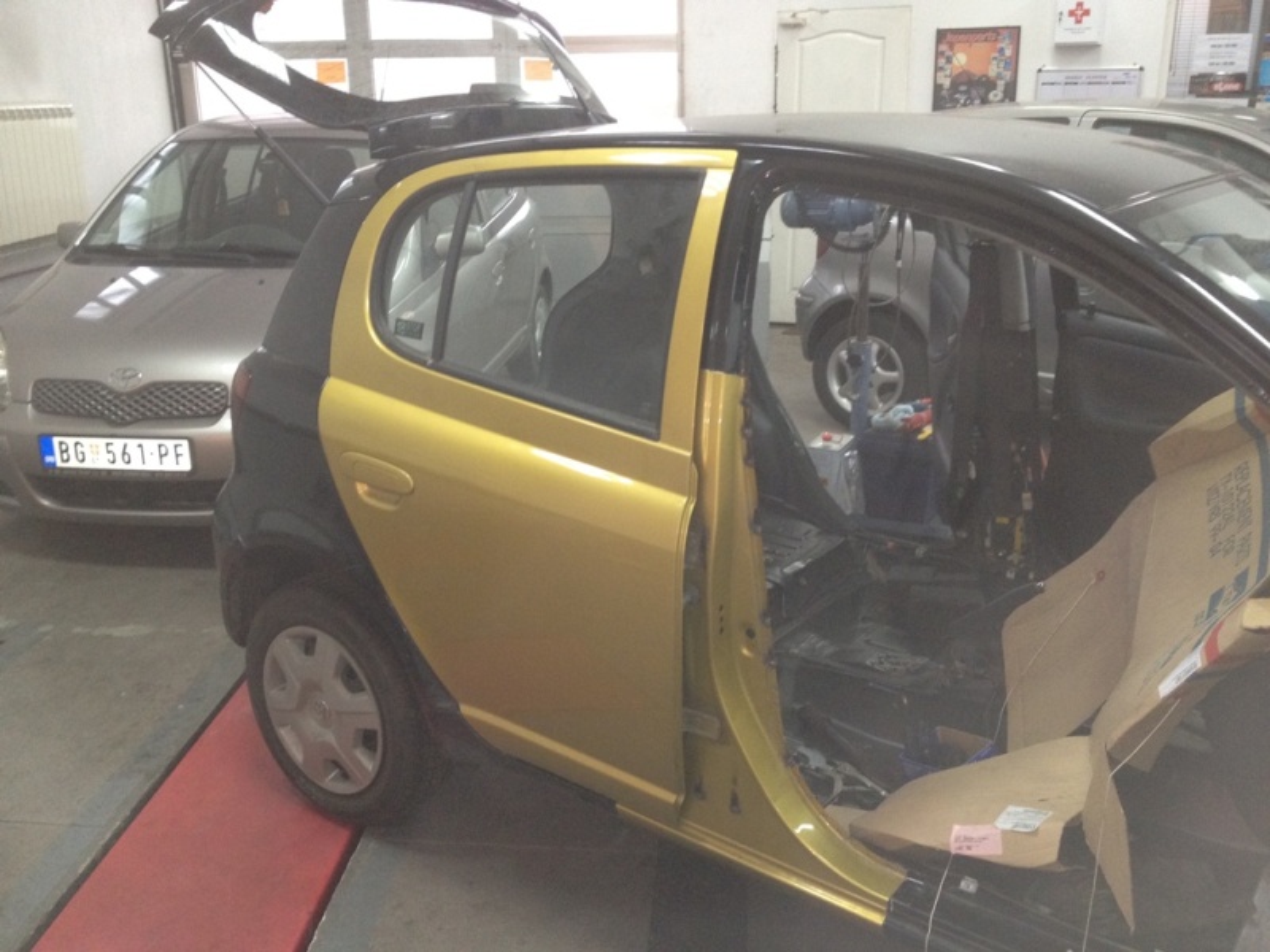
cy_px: 476
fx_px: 1284
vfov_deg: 40.7
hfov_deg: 52.6
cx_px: 635
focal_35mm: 35
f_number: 2.4
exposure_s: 1/20
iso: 200
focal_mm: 4.28
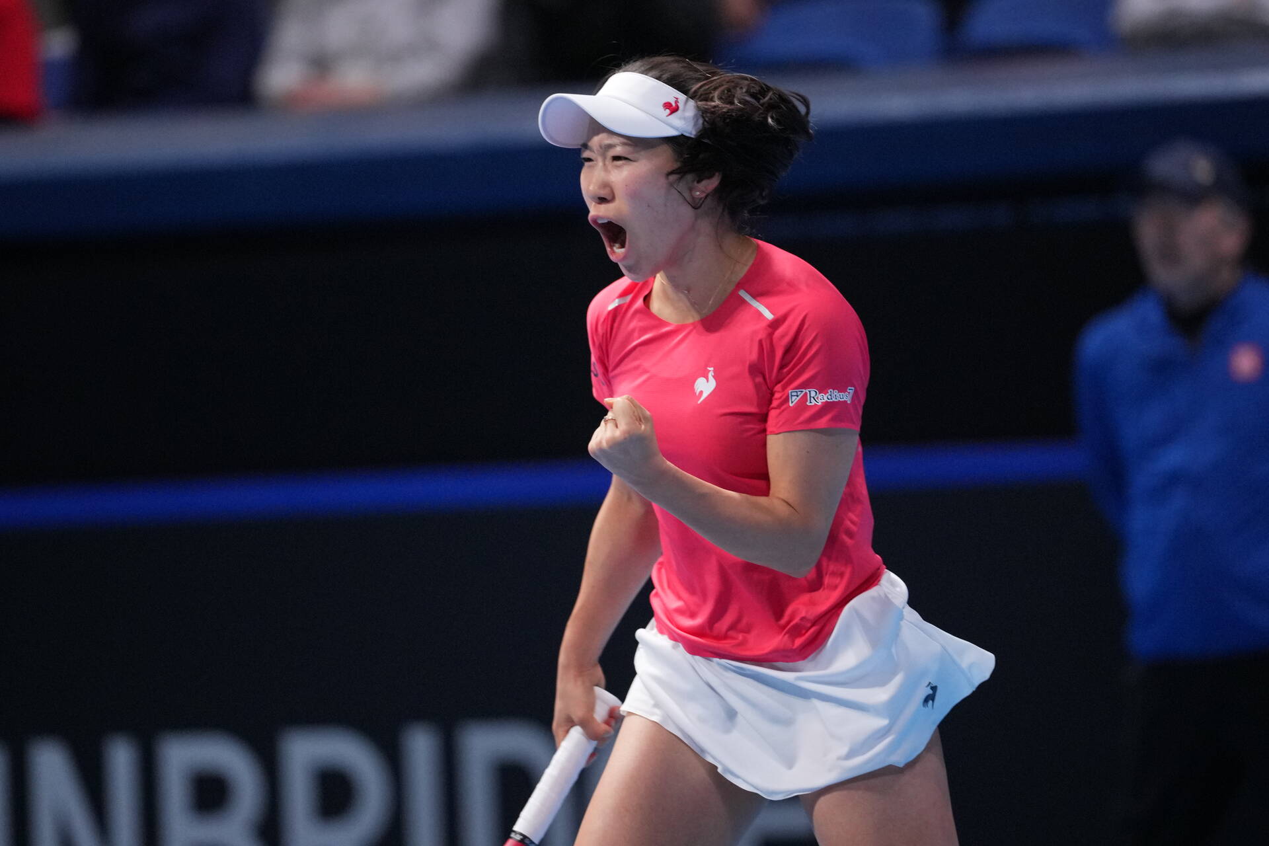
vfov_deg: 3.1
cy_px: 423
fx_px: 15861
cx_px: 634
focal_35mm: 450
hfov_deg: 4.6
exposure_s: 1/1250
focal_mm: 300
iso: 2500
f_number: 2.8
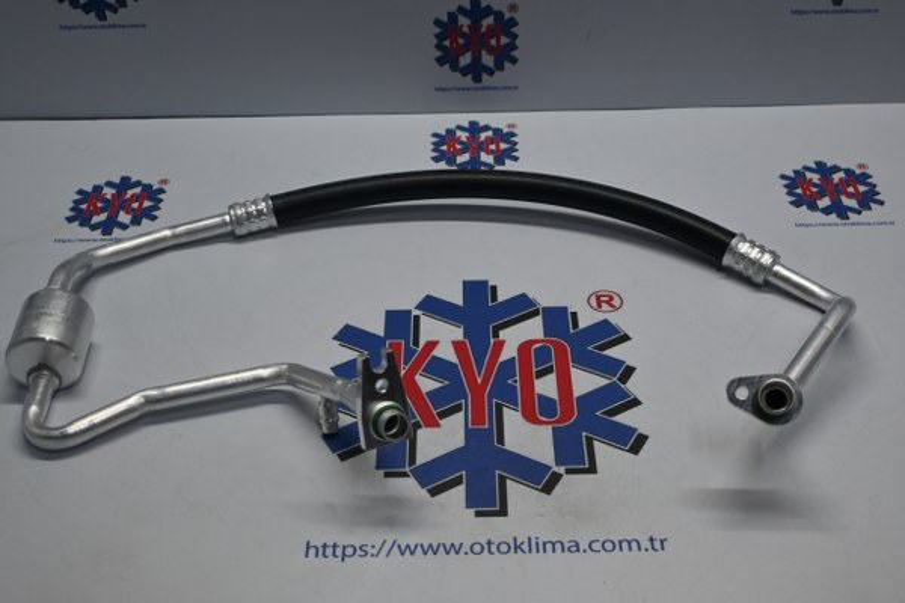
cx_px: 452
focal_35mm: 46
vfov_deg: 29.4
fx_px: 1150
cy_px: 302
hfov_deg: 43.0
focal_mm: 30.5
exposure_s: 1/125
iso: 450
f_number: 4.8
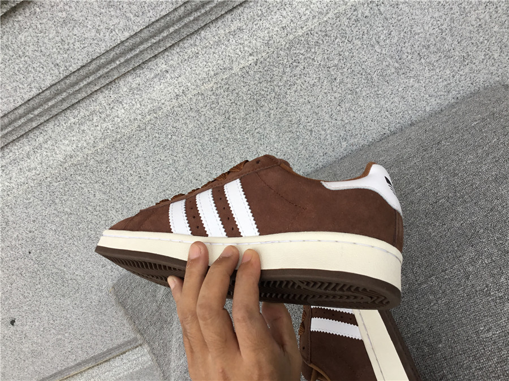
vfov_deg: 45.4
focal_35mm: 31
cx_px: 254
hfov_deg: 58.4
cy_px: 190
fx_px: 456
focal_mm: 3.3
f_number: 2.4
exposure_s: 1/100
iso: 32
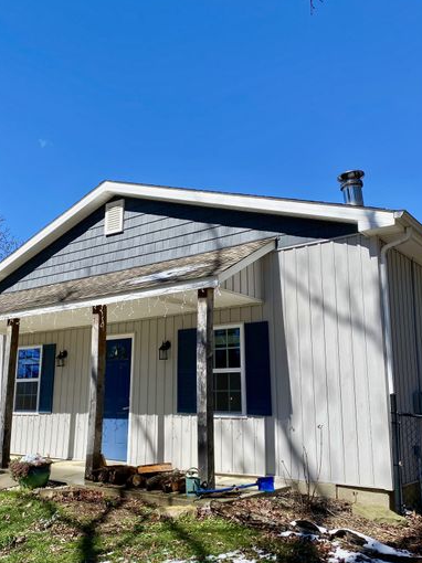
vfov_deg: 53.9
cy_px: 304
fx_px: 553
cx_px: 180
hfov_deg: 41.7
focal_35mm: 34
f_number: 1.8
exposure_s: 1/2890
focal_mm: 4.25
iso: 32
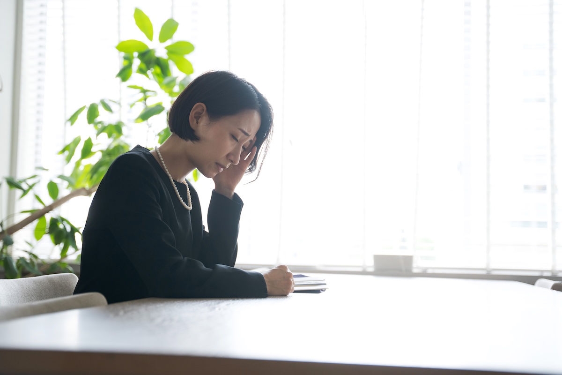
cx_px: 281
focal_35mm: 50
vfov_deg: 27.3
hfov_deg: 40.0
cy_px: 188
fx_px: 773
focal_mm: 49.5
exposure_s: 1/250
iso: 800
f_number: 2.8
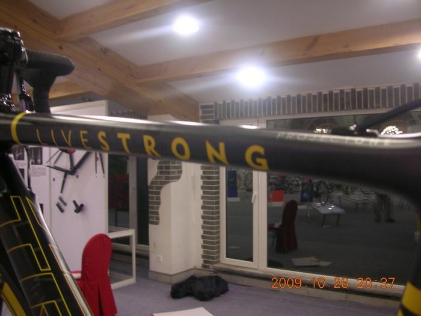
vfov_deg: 40.7
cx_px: 210
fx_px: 426
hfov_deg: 52.6
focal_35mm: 35
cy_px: 158
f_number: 3
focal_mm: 5.8
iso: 106
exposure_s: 1/3.9
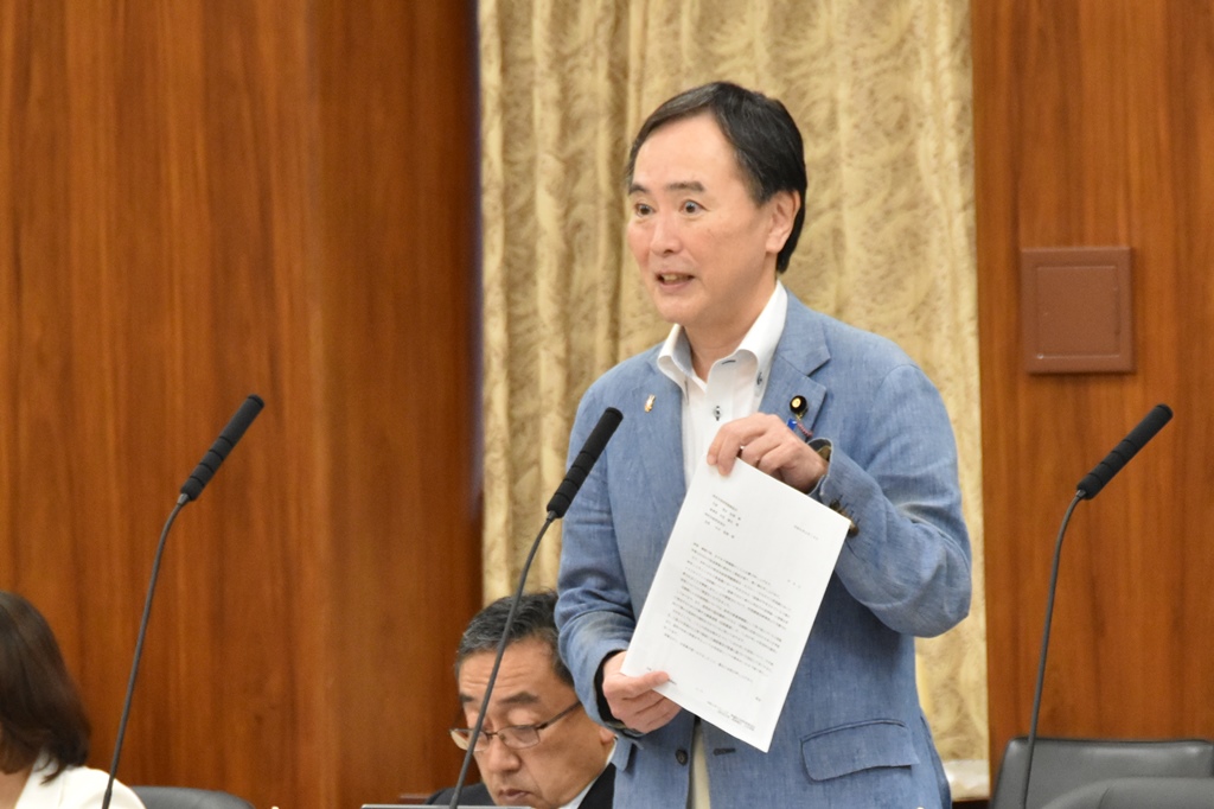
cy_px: 404
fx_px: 6826
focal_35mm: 202
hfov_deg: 10.2
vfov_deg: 6.8
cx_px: 607
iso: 2500
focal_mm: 135
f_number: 6.3
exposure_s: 1/160
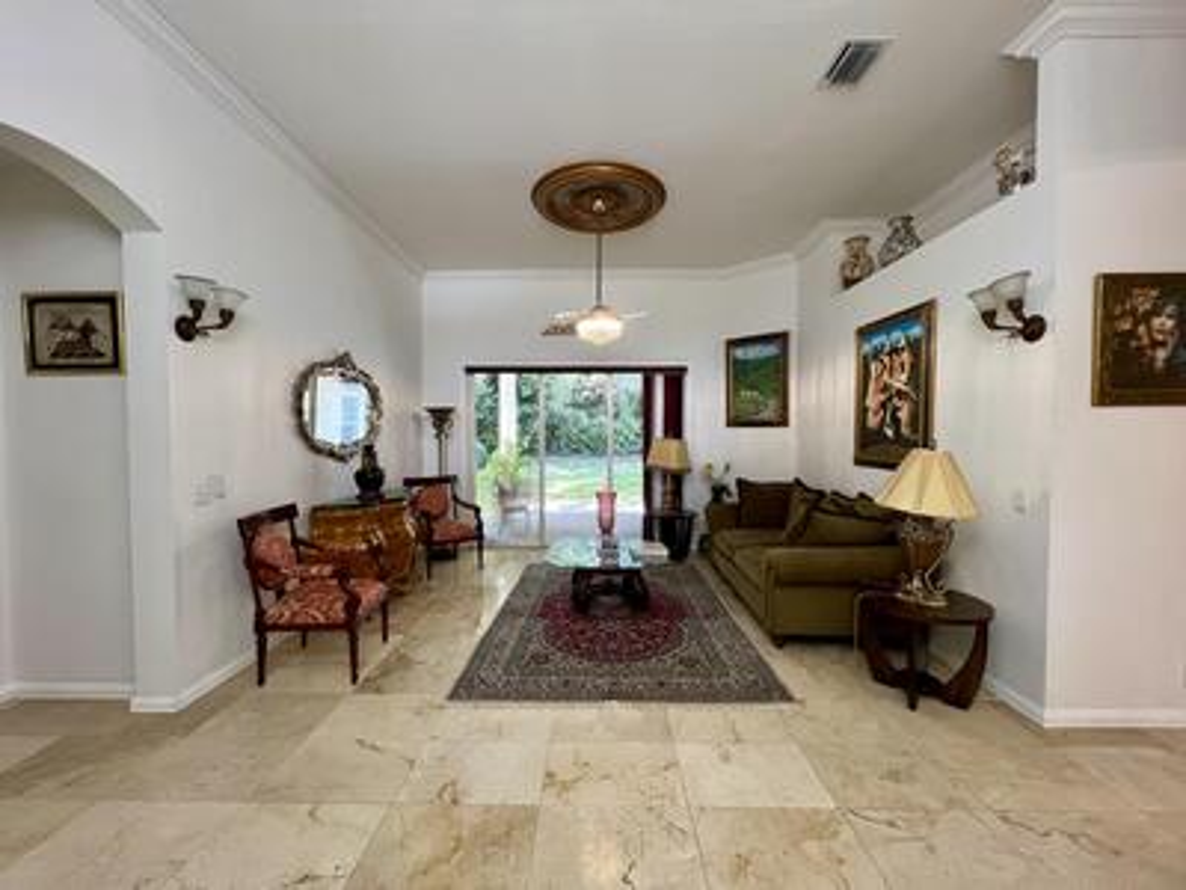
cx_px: 593
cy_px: 445
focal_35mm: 13
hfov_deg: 106.2
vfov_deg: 89.9
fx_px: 445
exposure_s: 1/120
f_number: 1.8
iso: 160
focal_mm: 1.57
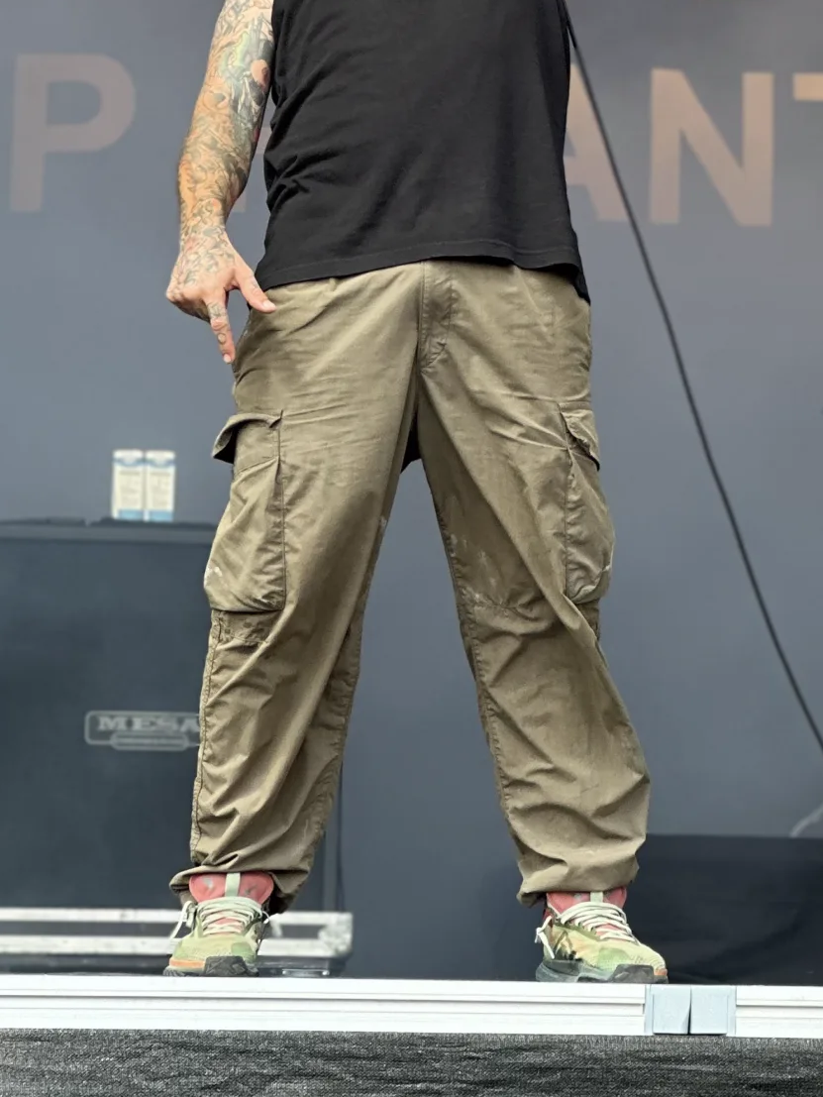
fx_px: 5639
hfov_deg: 8.3
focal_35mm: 178
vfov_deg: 11.1
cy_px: 246
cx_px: 808
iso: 25
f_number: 2.8
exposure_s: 1/121
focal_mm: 9
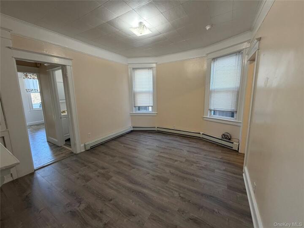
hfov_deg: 102.1
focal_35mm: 14
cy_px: 114
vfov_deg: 85.7
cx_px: 152
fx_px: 123
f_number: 2.2
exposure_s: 1/60
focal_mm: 2.22
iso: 200
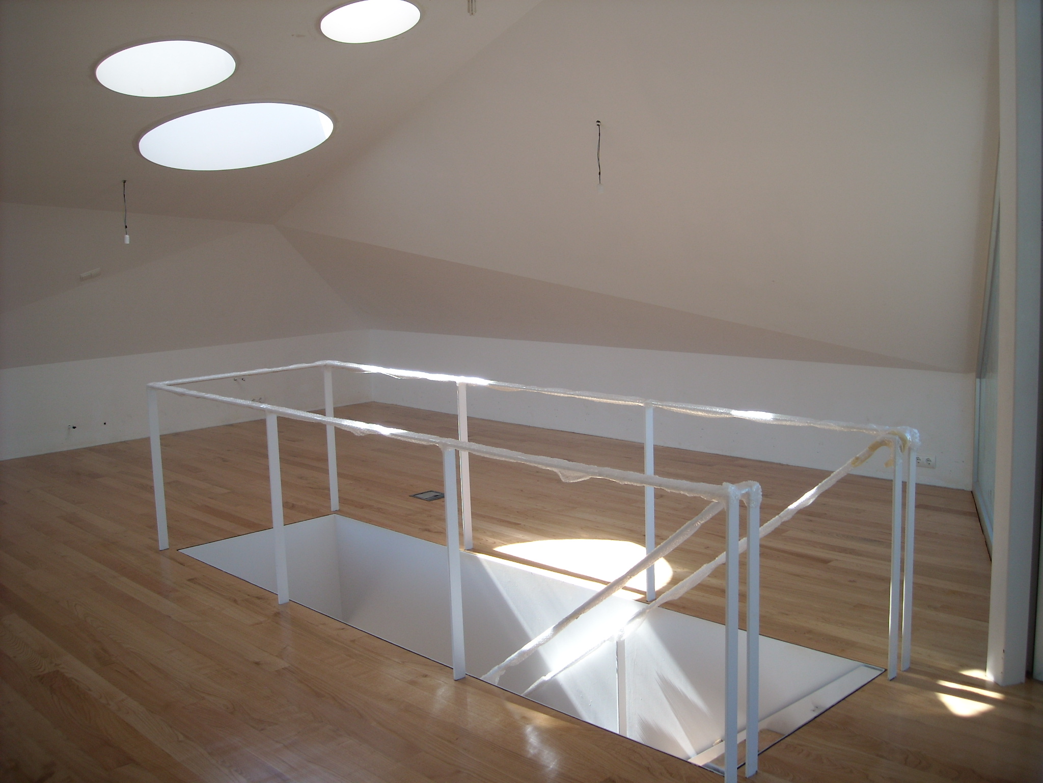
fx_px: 1055
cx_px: 522
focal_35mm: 35
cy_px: 392
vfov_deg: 40.7
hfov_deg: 52.6
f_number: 2.8
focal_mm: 5.7
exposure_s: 1/201
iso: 64
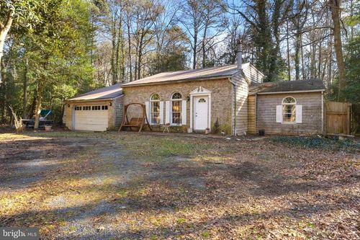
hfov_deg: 77.0
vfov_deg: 55.8
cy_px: 120
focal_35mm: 23
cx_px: 180
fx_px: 226
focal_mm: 15.1
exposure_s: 1/60
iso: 250
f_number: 7.1
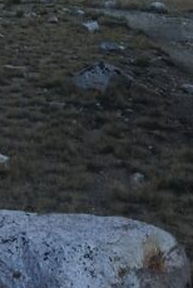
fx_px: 1074
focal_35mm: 134
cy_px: -165
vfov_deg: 14.1
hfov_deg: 9.9
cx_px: -105
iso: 25
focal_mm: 4.15
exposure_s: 1/565
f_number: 2.2
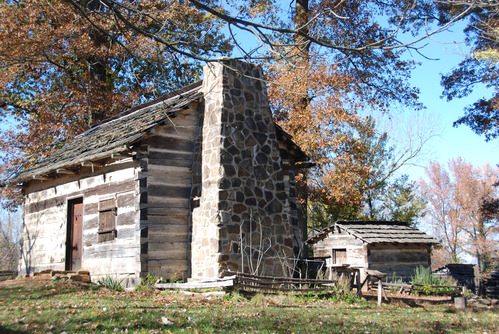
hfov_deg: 41.1
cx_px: 250
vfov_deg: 28.1
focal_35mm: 48
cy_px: 167
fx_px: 666
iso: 100
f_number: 6.3
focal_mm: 32
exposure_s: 1/160
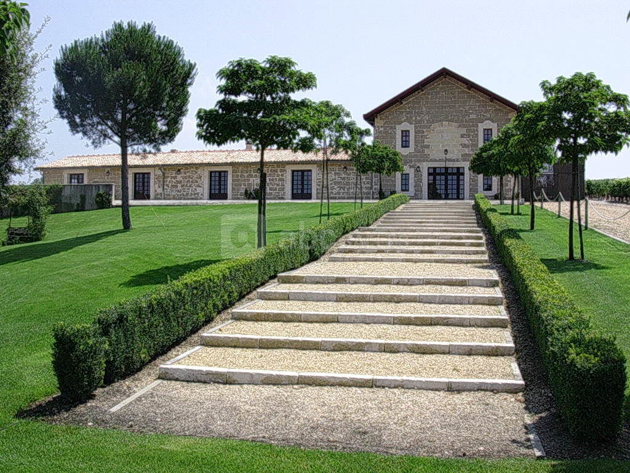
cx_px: 315
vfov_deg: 38.7
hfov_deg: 50.1
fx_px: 673
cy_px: 236
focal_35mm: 37
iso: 70
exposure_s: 1/418
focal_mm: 5.6
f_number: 5.4
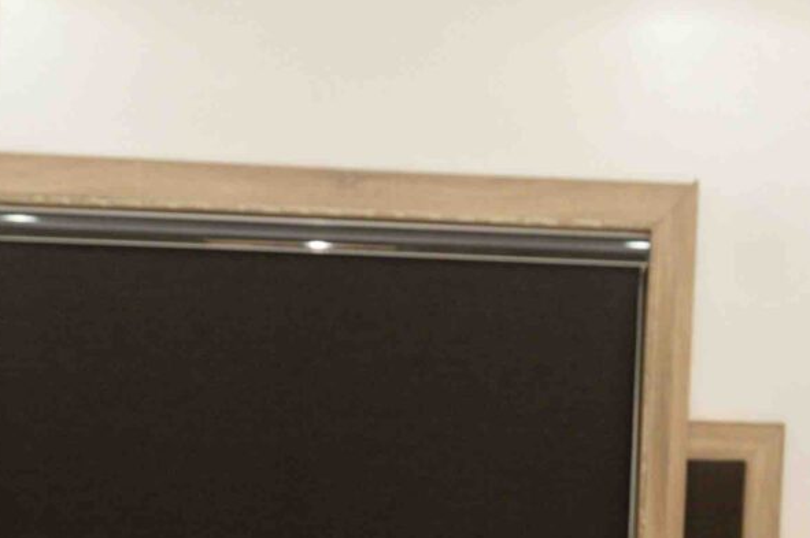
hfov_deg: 31.0
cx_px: 363
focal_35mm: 65
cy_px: 880
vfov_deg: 17.9
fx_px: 1461
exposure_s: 1/200
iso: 800
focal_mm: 15
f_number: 4
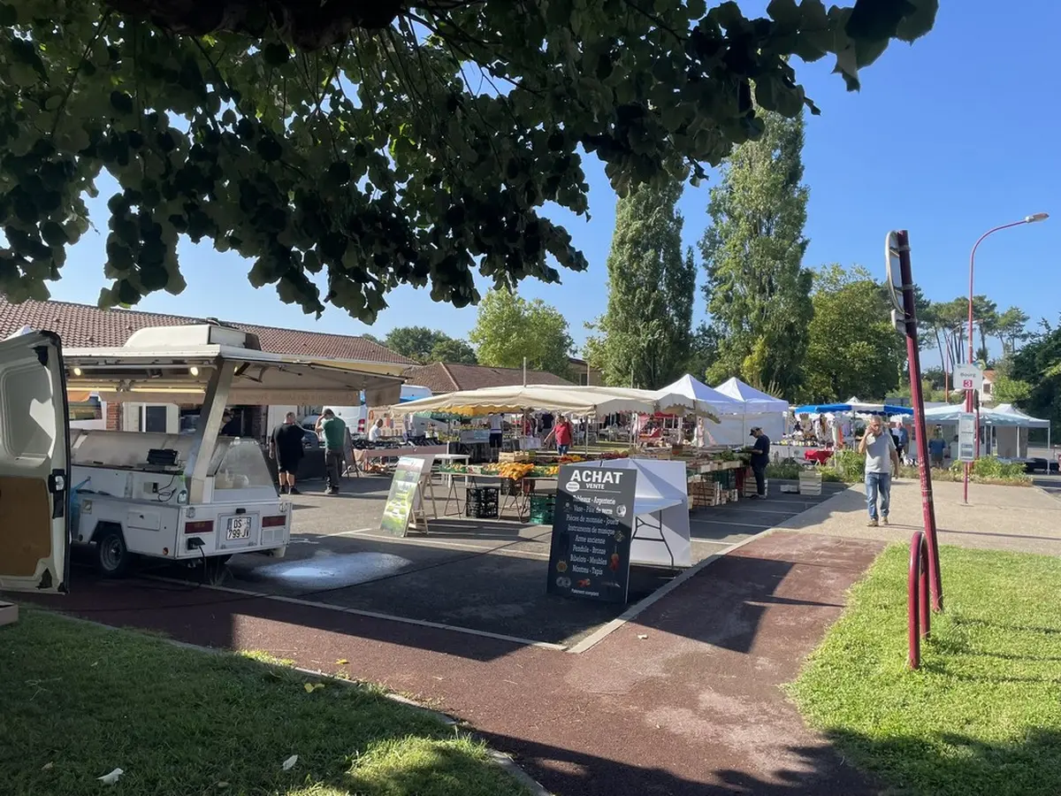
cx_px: 530
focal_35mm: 26
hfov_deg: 67.3
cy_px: 398
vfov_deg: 53.1
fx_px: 797
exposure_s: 1/1473
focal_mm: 4.2
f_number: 1.6
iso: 32
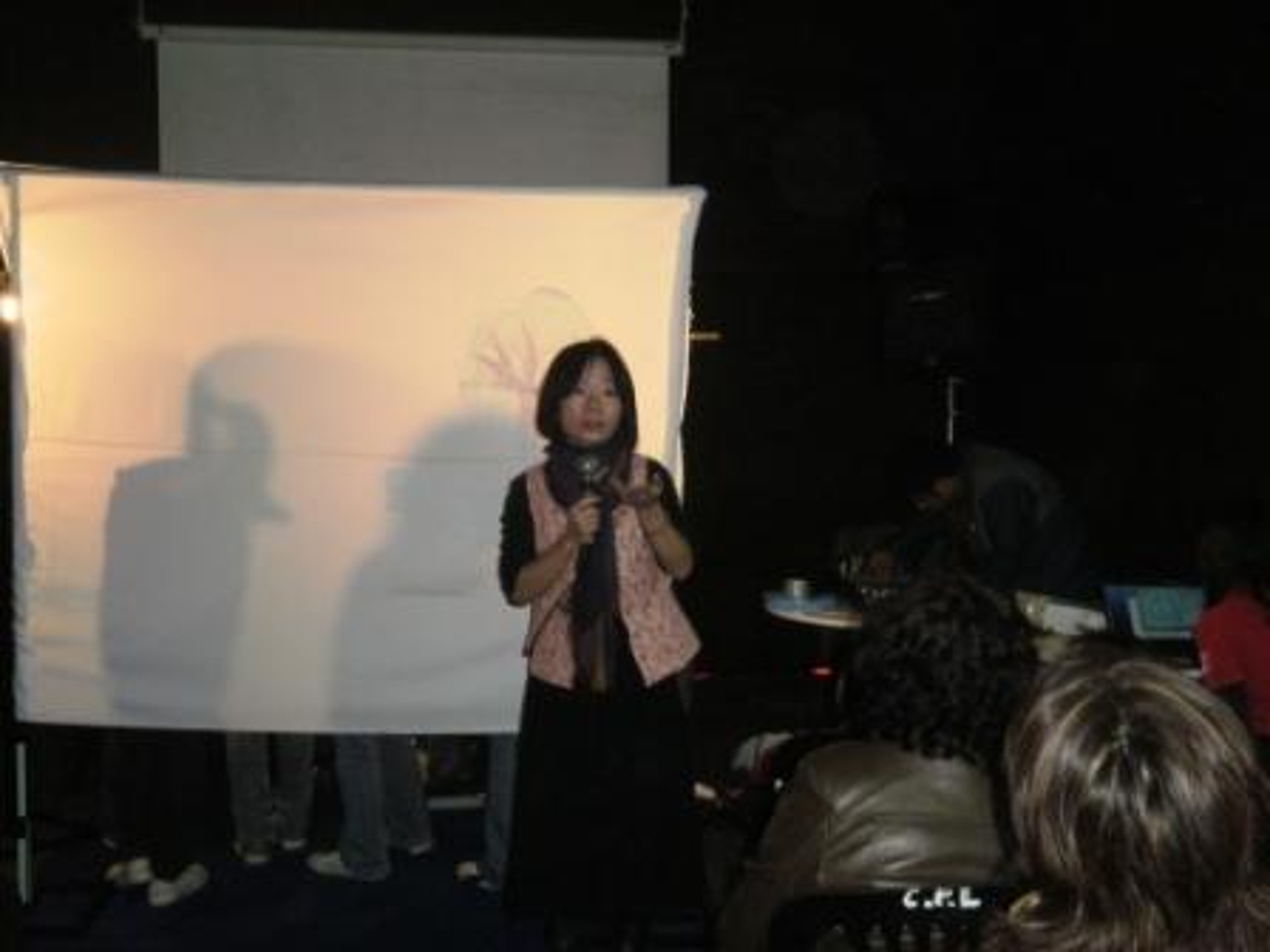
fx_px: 1578
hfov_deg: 43.9
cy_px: 476
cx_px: 635
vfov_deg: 33.6
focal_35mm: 43
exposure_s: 1/40
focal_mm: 7.61
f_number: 3.4
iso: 320
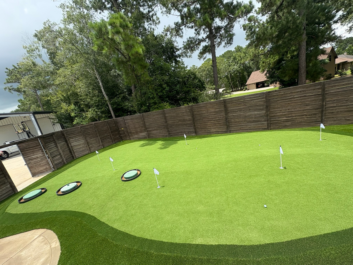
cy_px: 132
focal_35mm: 14
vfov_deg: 85.7
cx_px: 176
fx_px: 143
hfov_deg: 102.1
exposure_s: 1/681
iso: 40
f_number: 2.2
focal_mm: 2.22
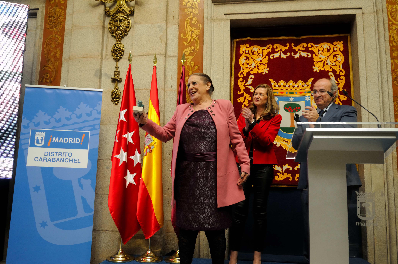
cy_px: 132
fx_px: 315
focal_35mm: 28
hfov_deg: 64.6
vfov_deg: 45.6
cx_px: 199
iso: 1000
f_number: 2.8
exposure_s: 1/160
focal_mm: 19
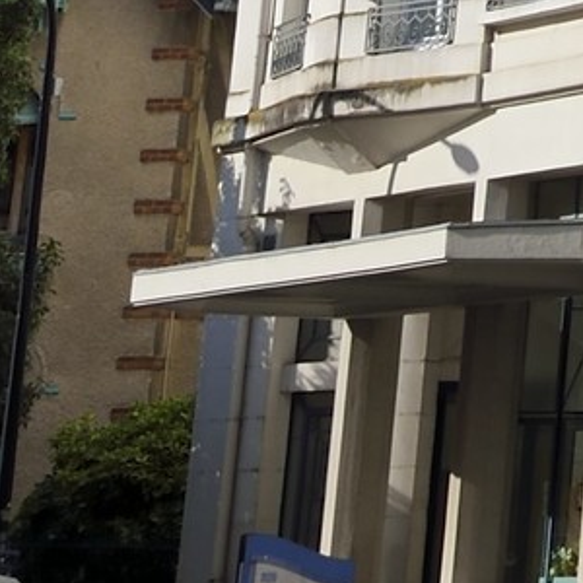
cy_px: -1217
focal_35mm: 245
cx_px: 1489
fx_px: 4668
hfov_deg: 6.7
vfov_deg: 6.5
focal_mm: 36
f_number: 14
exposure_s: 1/250
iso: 200
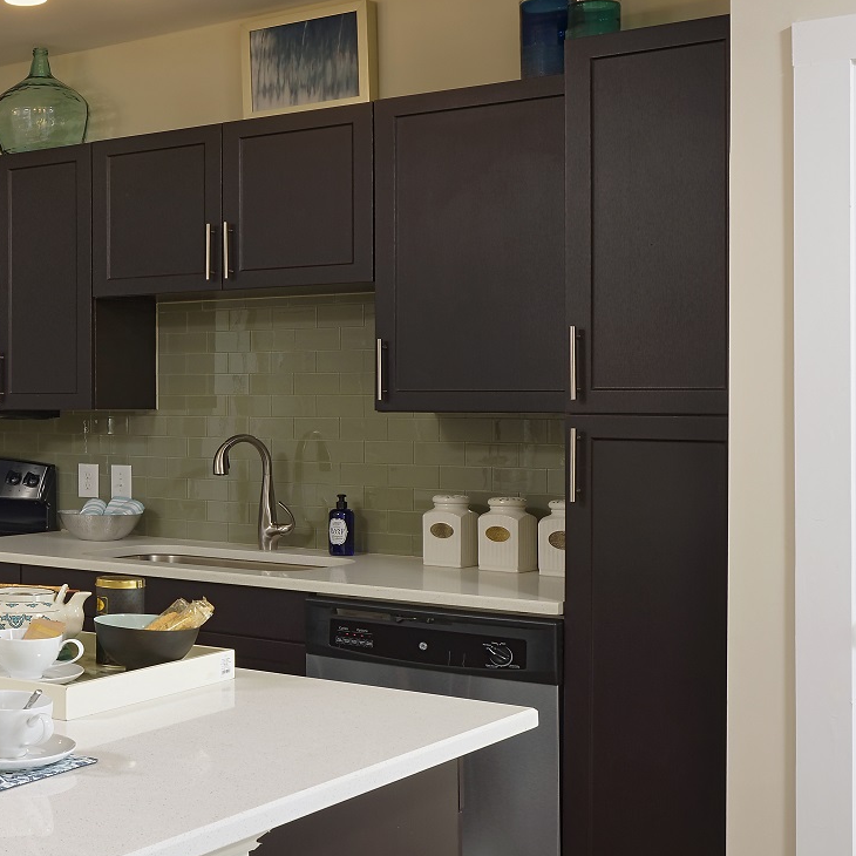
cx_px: -34
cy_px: 572
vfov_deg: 37.1
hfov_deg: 33.7
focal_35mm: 45
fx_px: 1259
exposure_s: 2
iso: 250
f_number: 16
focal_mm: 21
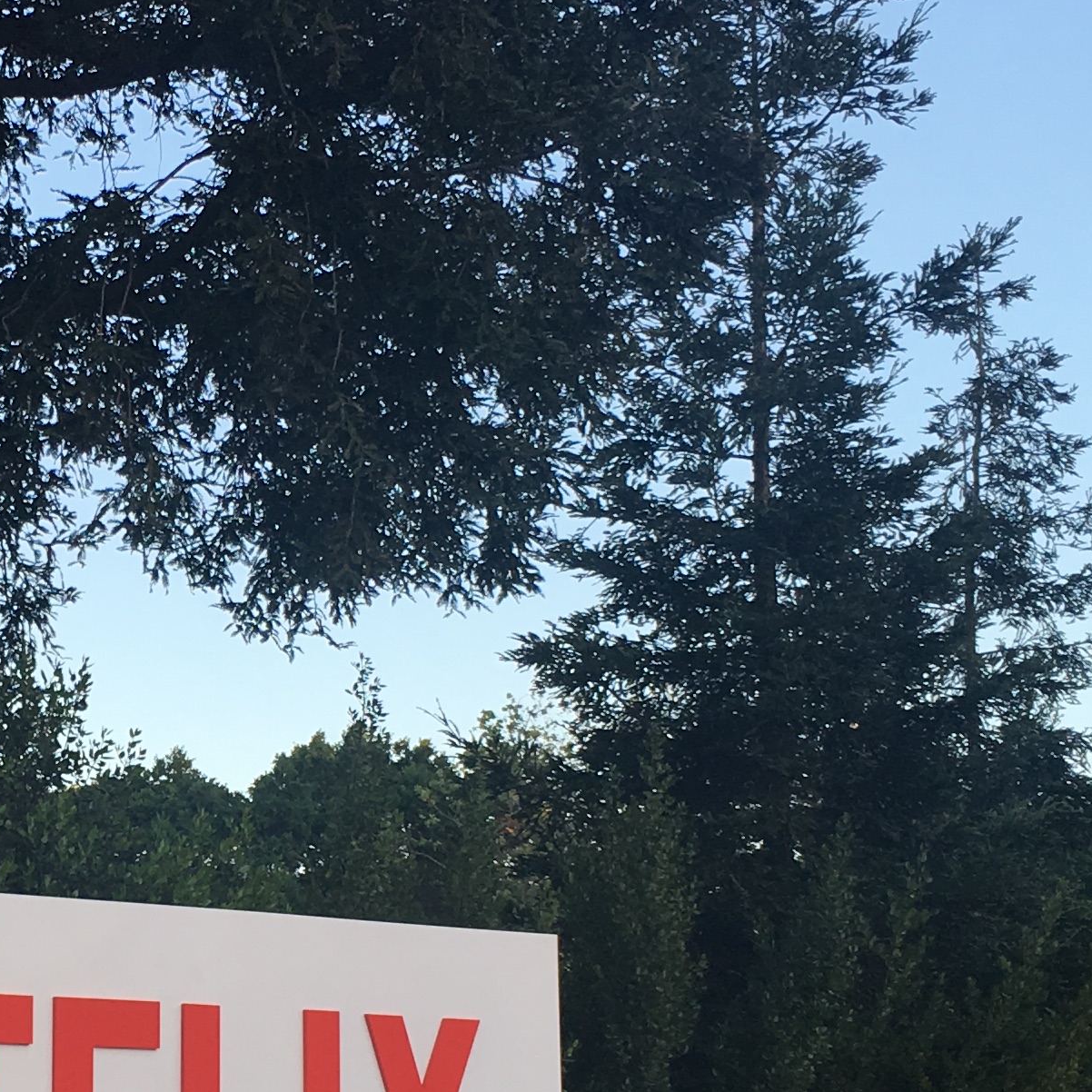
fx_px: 3069
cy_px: 760
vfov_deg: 20.1
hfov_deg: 19.5
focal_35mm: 86
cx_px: -25
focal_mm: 4.15
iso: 25
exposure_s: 1/191
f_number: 2.2
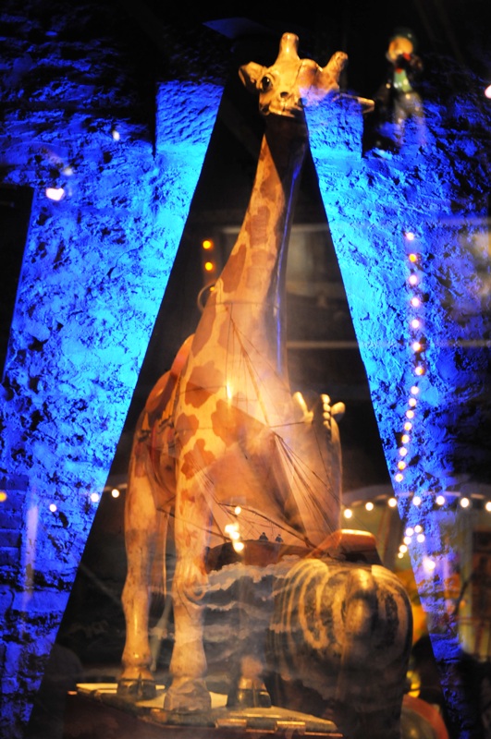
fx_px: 1354
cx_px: 246
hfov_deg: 20.6
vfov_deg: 30.6
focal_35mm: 66
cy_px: 370
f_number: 4.2
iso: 1600
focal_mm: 44
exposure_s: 1/10
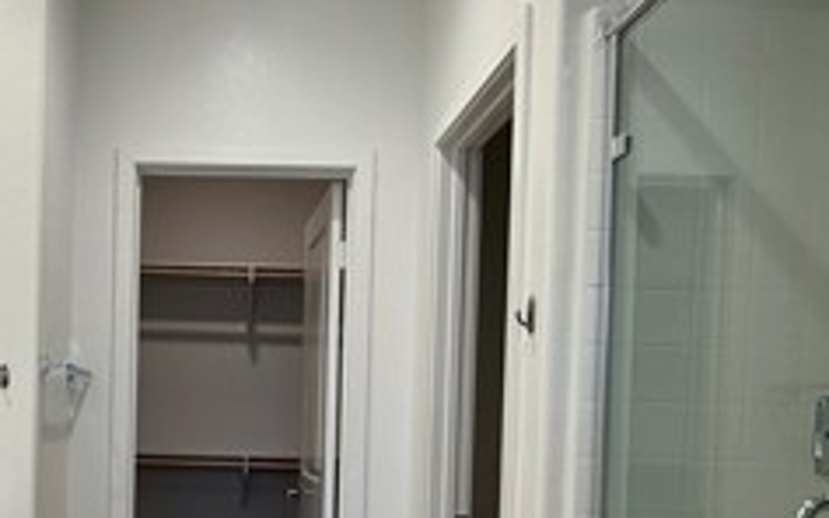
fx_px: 904
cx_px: 196
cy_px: 444
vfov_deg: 30.8
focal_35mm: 40
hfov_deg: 47.3
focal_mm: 2.22
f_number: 2.2
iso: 100
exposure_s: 1/120
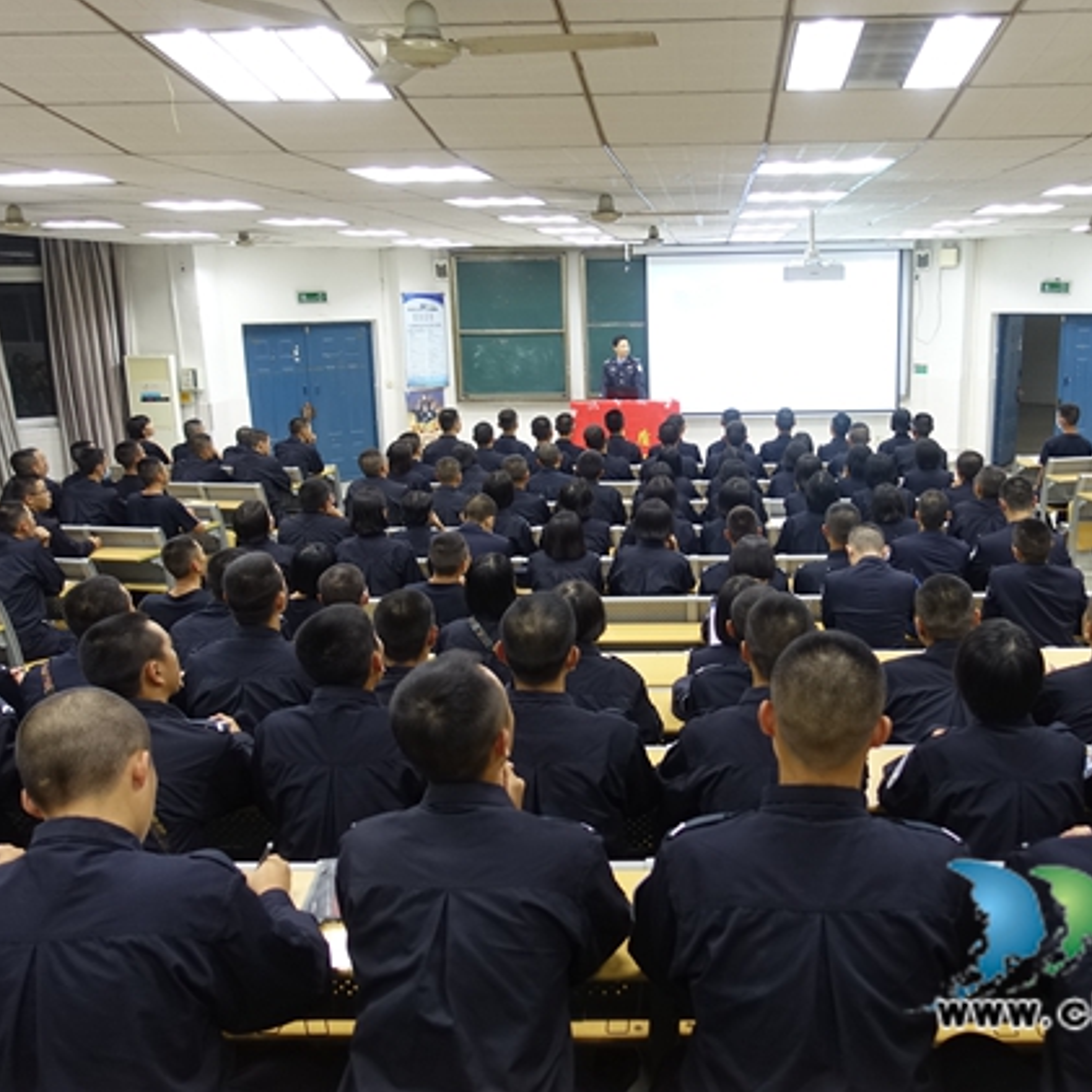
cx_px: 674
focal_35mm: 31
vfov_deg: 52.5
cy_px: 551
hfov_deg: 52.0
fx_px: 1106
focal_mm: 8.8
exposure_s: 1/30
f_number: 1.8
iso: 400
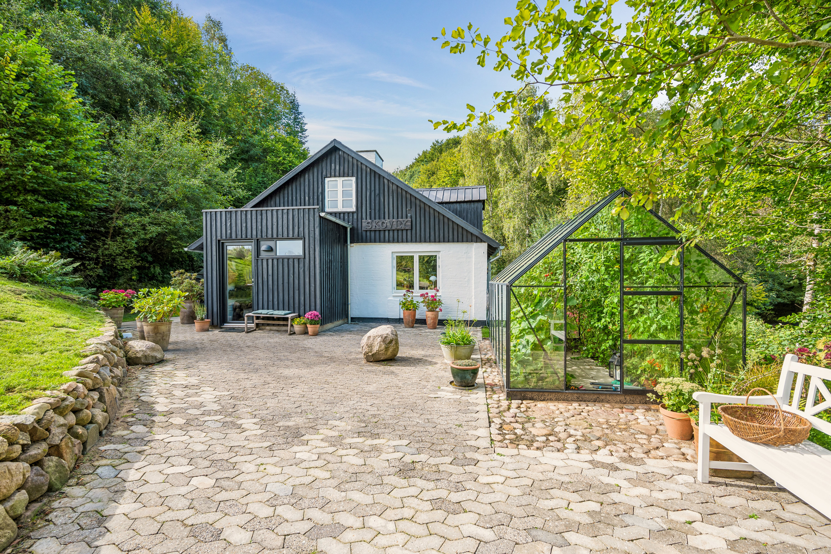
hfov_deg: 98.5
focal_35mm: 16
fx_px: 358
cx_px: 416
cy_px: 277
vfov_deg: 75.5
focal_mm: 15.5
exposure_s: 1/160
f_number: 5
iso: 100
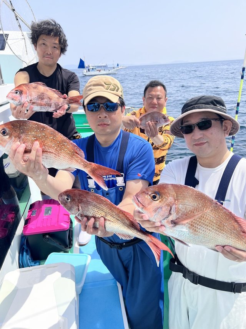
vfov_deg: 67.3
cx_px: 123
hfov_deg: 53.0
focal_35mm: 26
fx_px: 246
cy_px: 164
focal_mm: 5.7
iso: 50
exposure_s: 1/3356
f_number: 1.5
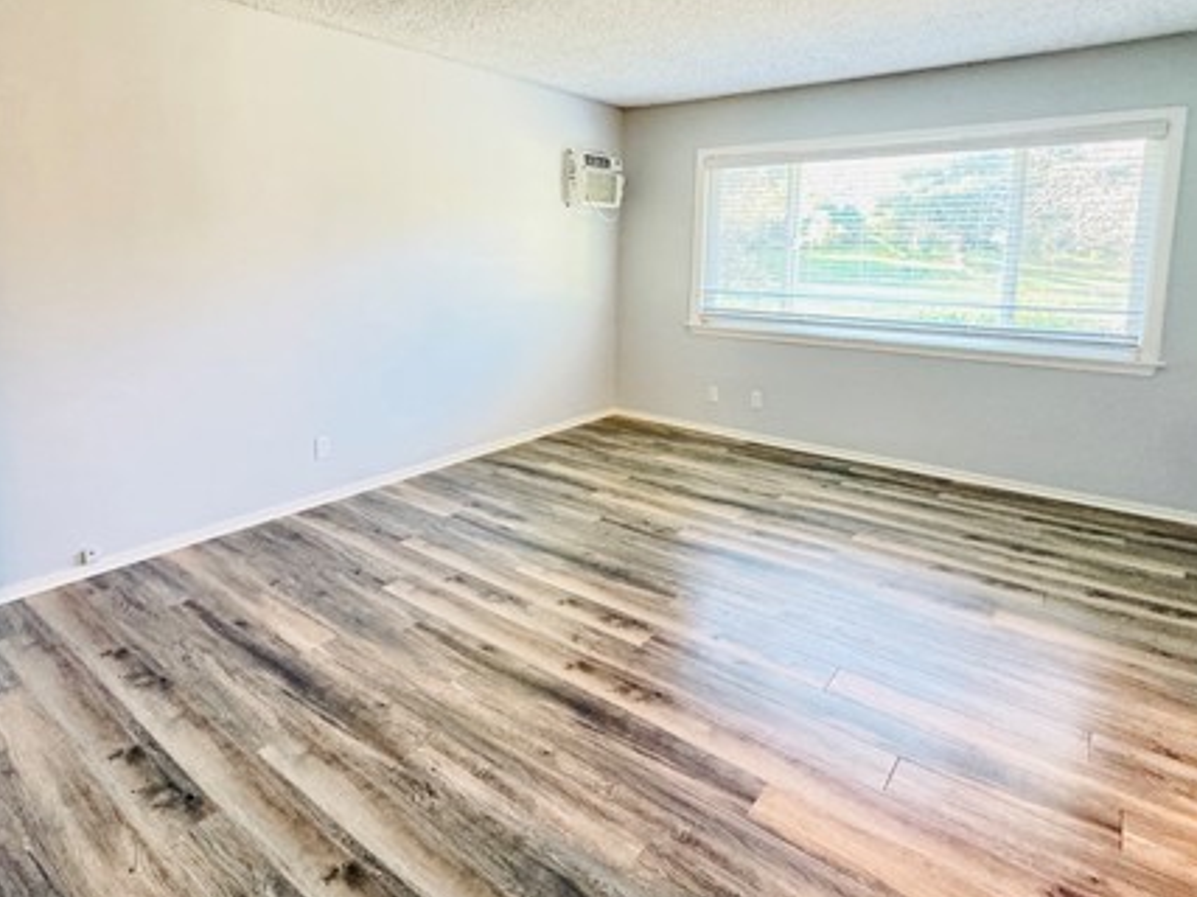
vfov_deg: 62.4
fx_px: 726
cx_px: 471
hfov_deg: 78.0
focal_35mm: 21
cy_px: 328
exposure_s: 1/60
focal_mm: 2.22
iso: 640
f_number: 2.2
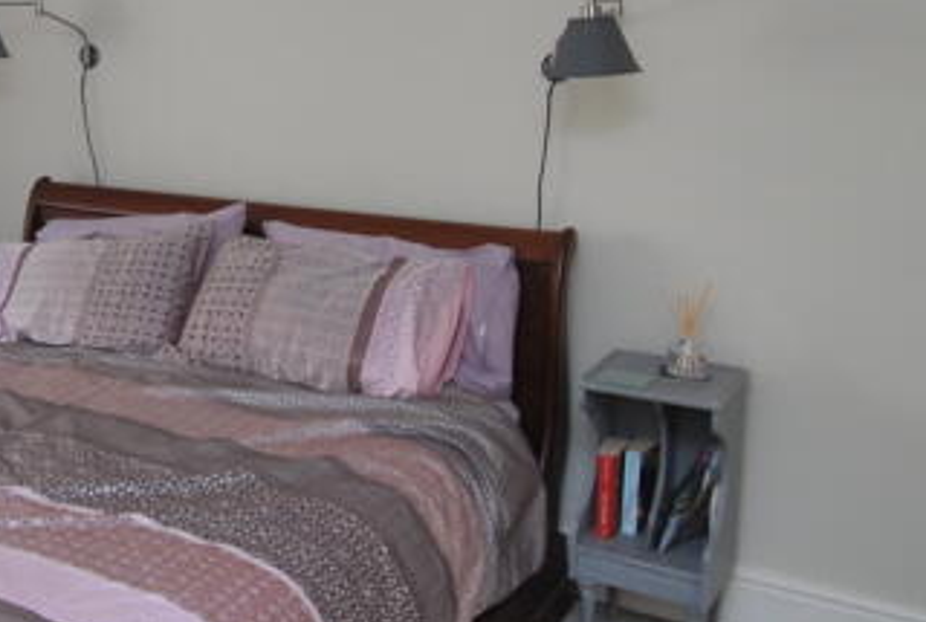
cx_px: 69
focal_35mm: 48
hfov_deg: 37.9
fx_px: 1238
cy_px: 149
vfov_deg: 27.8
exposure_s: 1/20
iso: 100
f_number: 3.5
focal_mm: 10
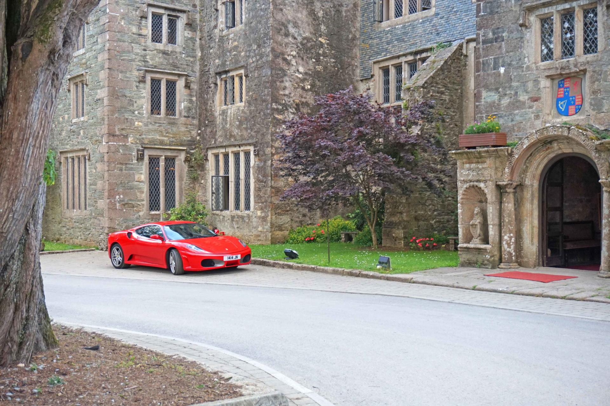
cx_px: 305
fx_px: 737
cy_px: 203
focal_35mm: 44
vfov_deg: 30.8
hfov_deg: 45.0
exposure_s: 1/160
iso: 500
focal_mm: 29
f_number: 4.5
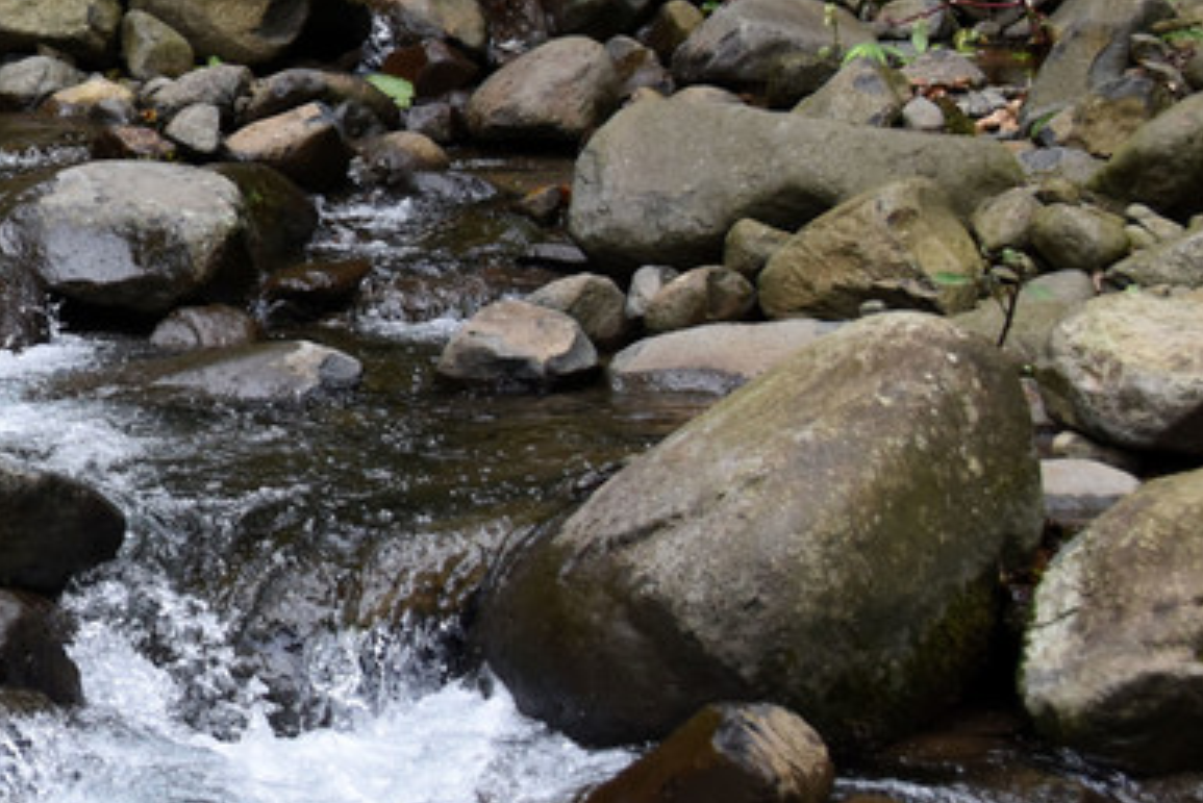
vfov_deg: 8.9
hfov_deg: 12.9
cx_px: -416
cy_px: 34
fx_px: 5114
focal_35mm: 153
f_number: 4.5
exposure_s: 1/1600
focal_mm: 55
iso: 1000
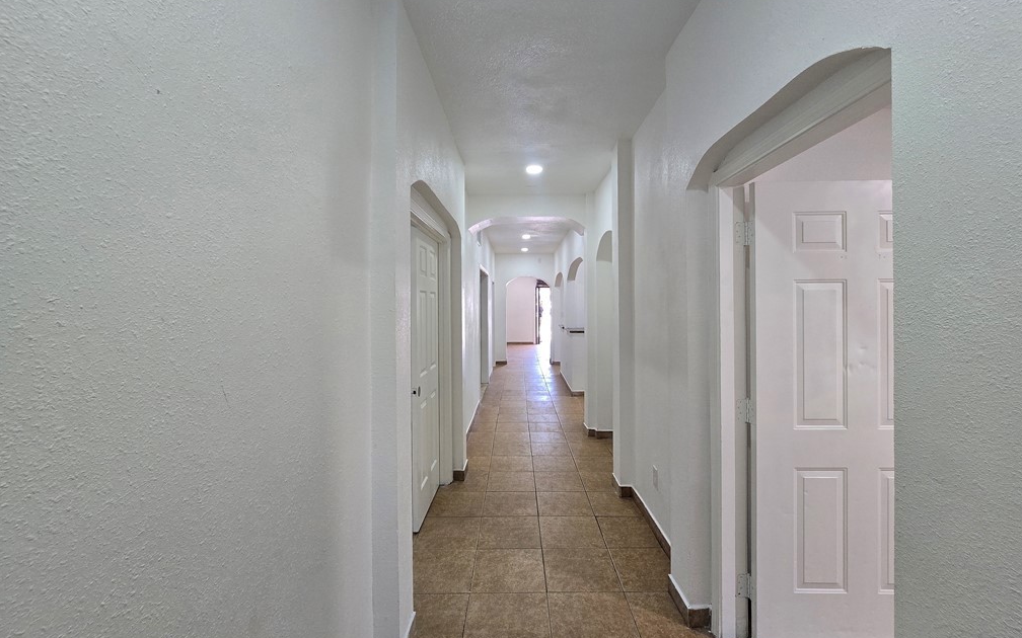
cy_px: 310
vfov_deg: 78.6
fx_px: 390
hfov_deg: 105.3
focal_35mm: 14
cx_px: 517
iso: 125
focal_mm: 2.2
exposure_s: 1/60
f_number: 2.2
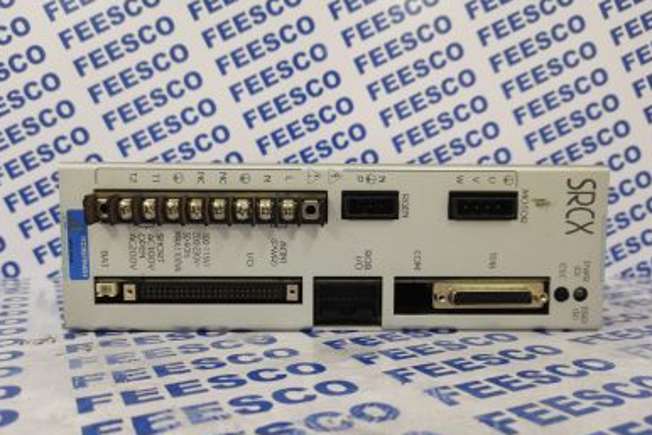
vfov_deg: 46.3
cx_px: 329
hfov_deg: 65.4
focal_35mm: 28
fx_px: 507
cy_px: 248
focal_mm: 5.58
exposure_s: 1/30
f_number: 1.8
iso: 400
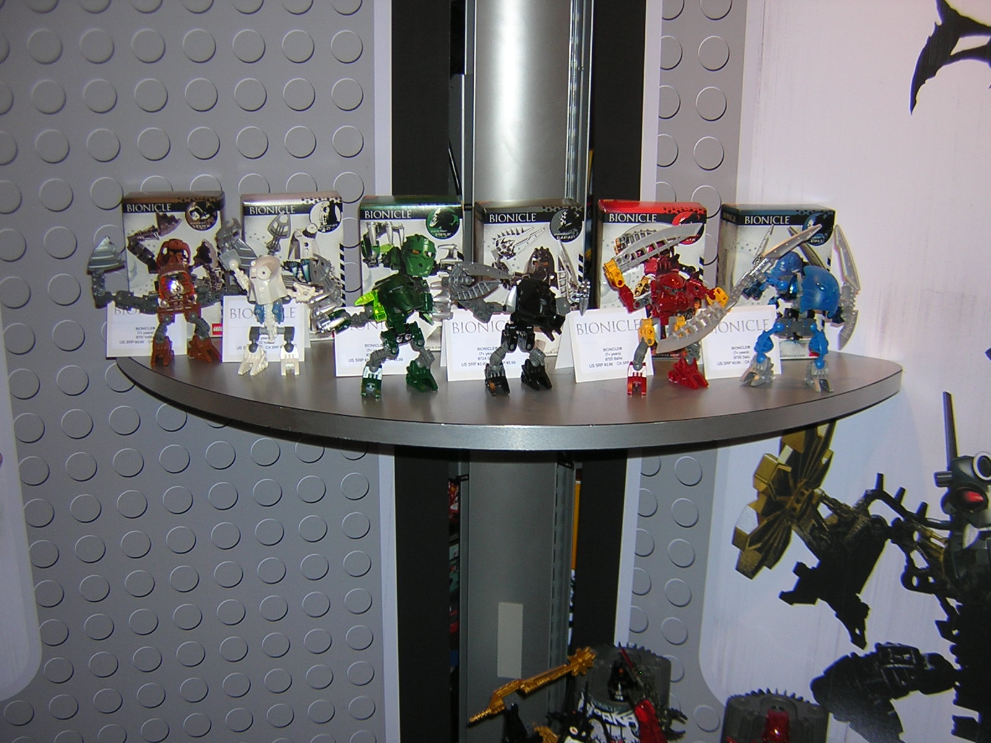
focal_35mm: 36
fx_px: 1031
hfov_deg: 51.4
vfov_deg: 39.7
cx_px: 496
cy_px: 372
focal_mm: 4.7
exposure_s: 1/60.1
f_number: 2.6
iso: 100
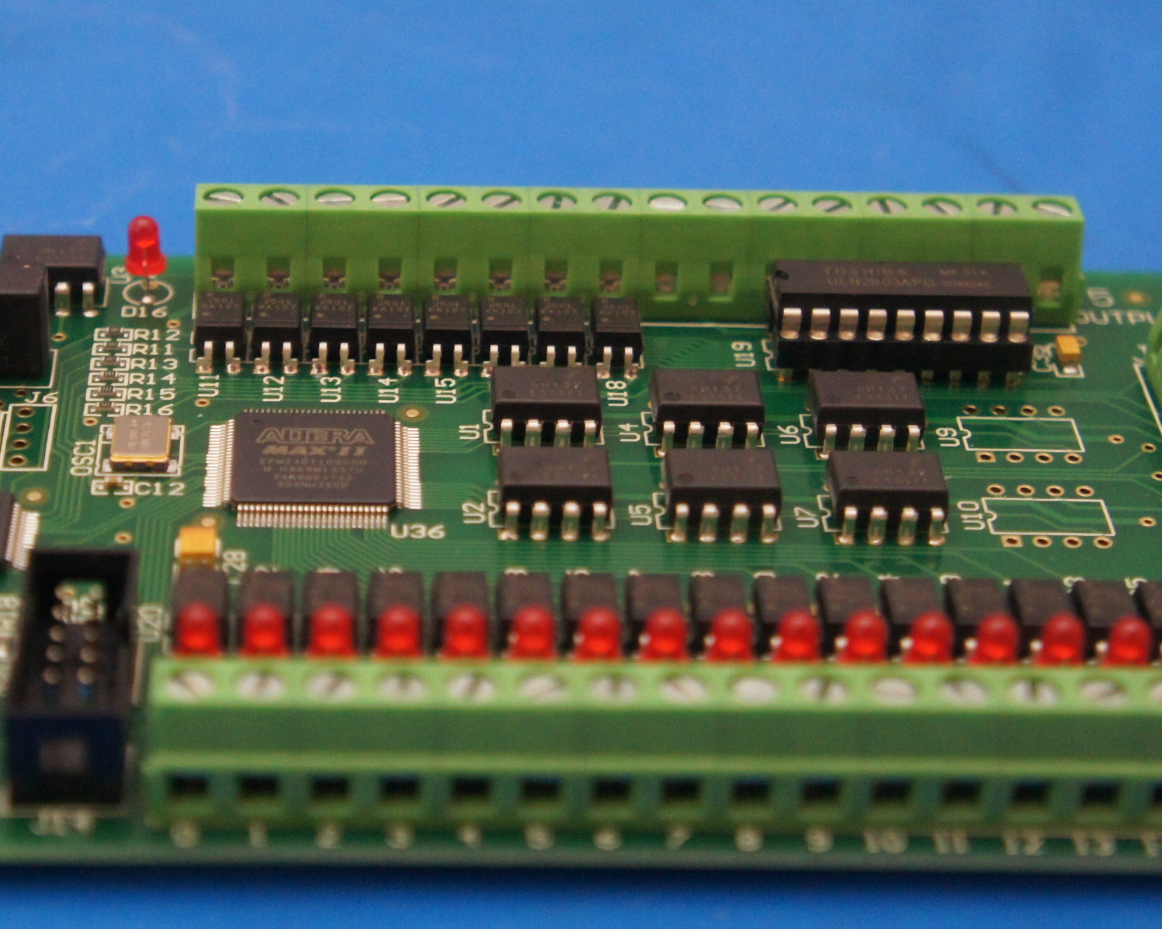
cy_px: 387
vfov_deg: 17.5
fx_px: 3024
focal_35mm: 88
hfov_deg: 21.7
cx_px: 452
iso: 1600
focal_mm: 31
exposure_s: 1/5
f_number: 4.5
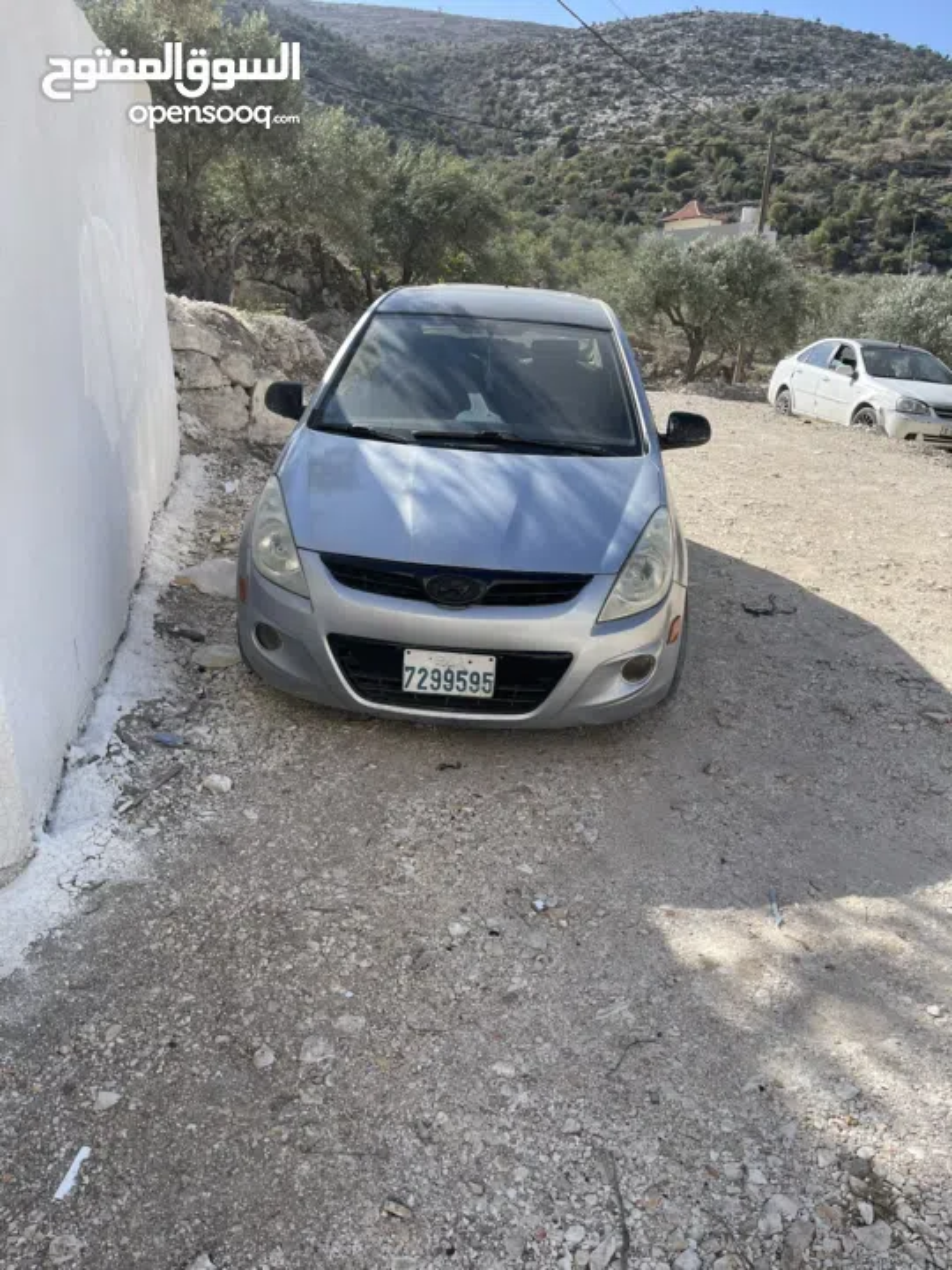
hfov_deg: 54.9
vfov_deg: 69.4
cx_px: 476
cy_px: 635
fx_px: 917
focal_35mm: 25
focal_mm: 5.1
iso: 32
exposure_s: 1/1821
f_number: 1.6
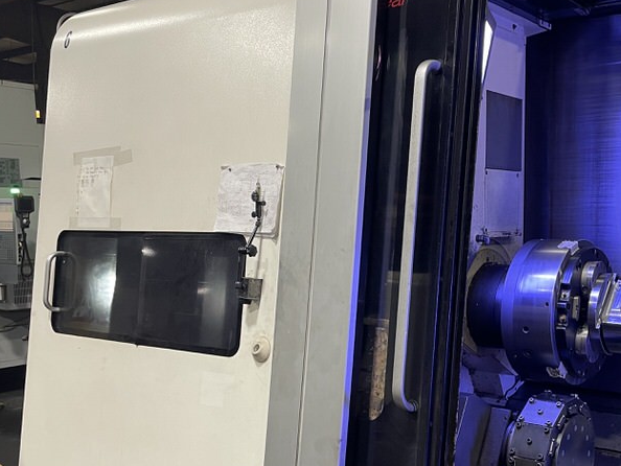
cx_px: 432
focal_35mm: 42
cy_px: 300
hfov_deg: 43.9
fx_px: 754
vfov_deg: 34.1
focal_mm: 4.2
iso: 80
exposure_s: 1/60
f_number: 1.6
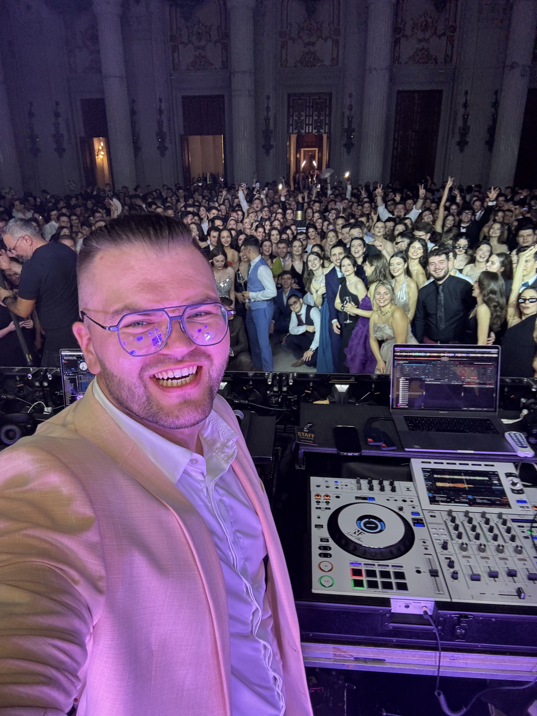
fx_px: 476
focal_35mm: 23
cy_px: 358
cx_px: 268
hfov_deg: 58.9
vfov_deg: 73.9
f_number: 1.9
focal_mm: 2.69
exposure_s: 1/71
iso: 80
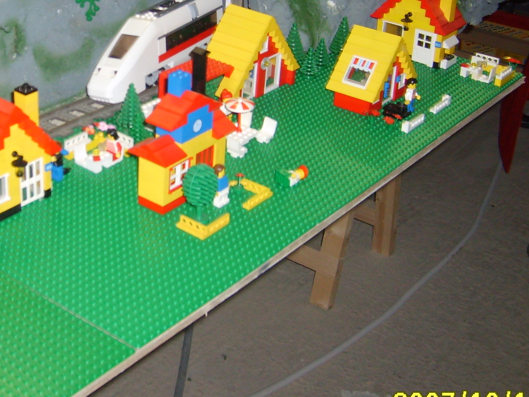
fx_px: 917
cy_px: 104
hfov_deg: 31.5
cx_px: 120
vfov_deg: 24.2
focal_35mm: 60
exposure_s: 1/45
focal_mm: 5.8
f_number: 2.8
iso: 100
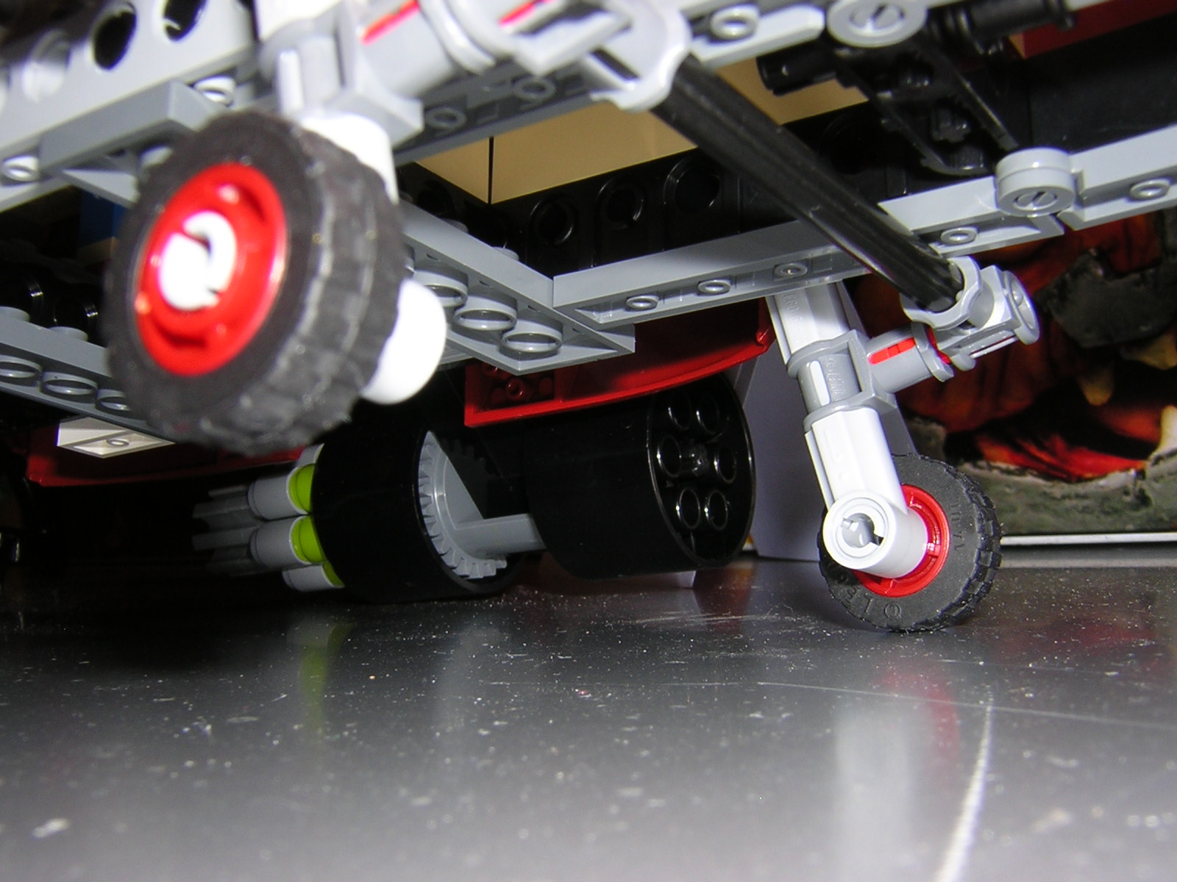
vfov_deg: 36.0
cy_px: 441
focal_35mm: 40
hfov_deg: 46.8
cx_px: 588
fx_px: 1360
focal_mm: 5.2
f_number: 5.4
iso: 100
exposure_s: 1/60.1
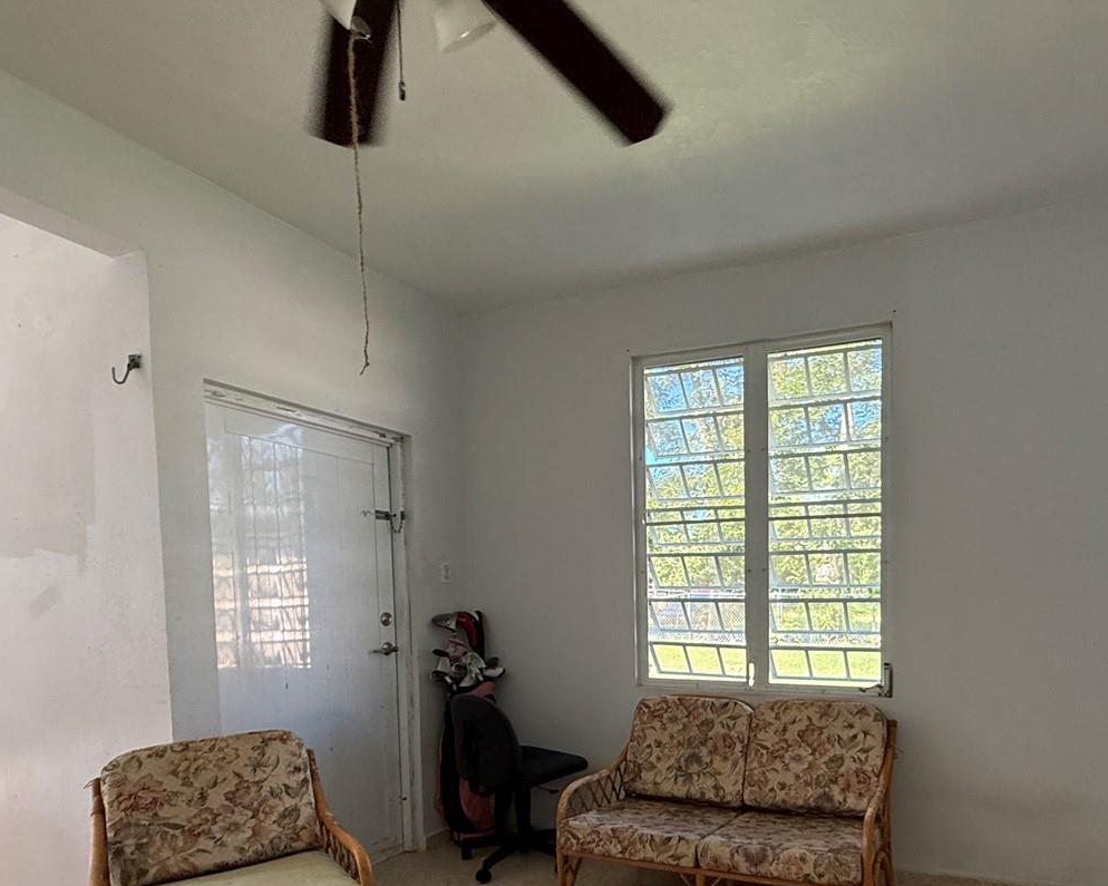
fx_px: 721
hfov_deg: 73.6
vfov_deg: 60.4
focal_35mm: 22
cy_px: 640
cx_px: 700
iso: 160
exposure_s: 1/99
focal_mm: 2.22
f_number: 2.2
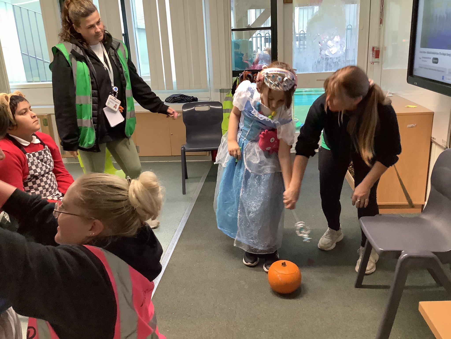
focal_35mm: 31
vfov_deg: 45.4
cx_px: 226
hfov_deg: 58.4
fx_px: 404
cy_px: 170
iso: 250
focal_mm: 3.3
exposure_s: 1/50
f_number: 2.4
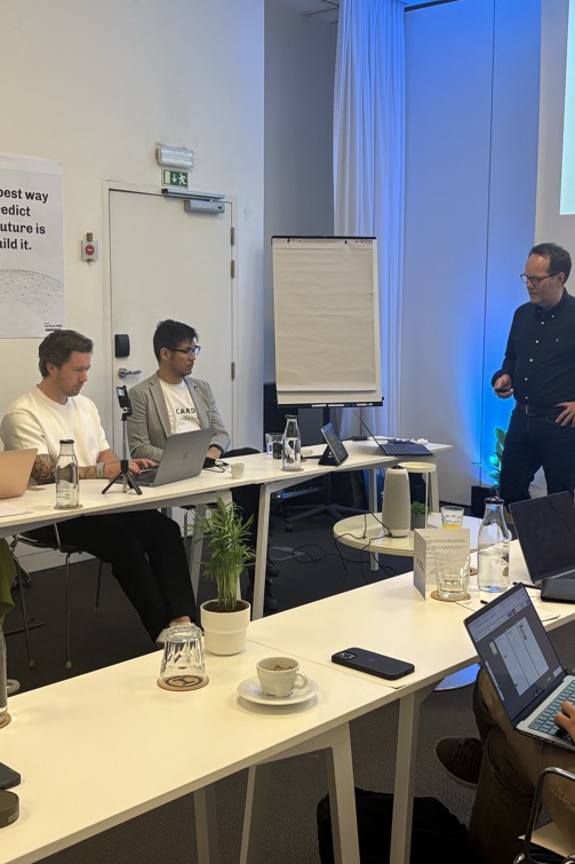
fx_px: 1031
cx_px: 319
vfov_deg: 45.4
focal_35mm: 43
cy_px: 404
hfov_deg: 31.1
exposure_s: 1/50
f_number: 1.6
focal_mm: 5.96
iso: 160
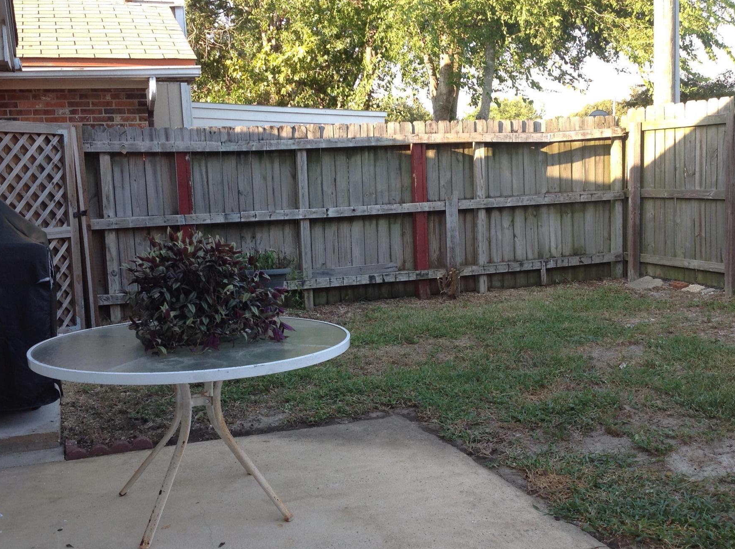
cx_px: 328
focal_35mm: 40
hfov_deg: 46.8
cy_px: 289
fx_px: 848
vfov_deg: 35.8
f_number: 2.4
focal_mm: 4.28
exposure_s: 1/176
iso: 50
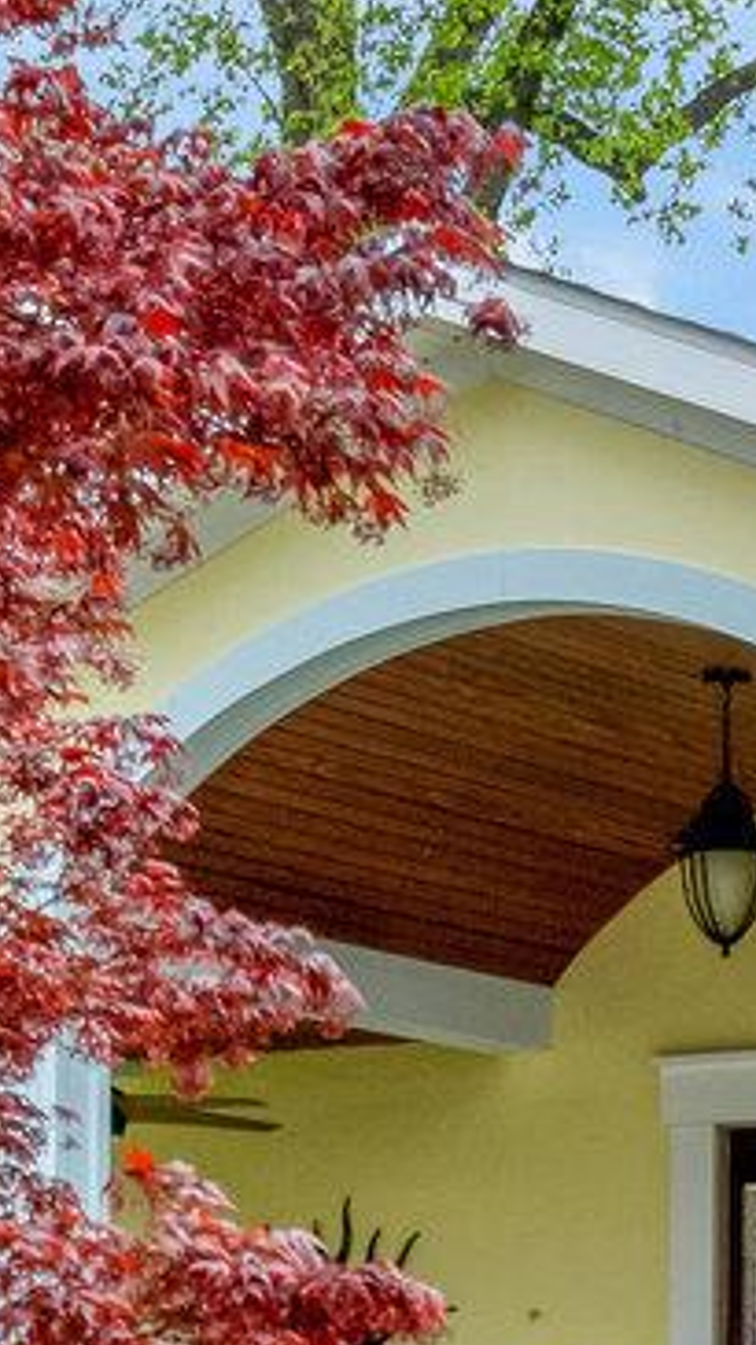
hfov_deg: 8.6
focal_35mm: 141
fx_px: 5031
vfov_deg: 14.9
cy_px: 1430
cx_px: 446
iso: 1000
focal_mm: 24
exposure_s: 1/800
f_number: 8
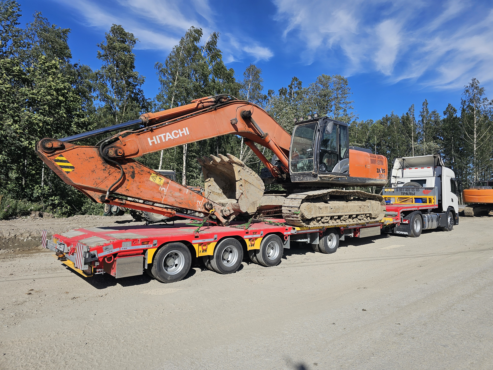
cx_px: 246
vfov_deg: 58.9
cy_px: 185
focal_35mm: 23
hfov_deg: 73.9
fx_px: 328
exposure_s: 1/1304
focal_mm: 6.3
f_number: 1.7
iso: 10
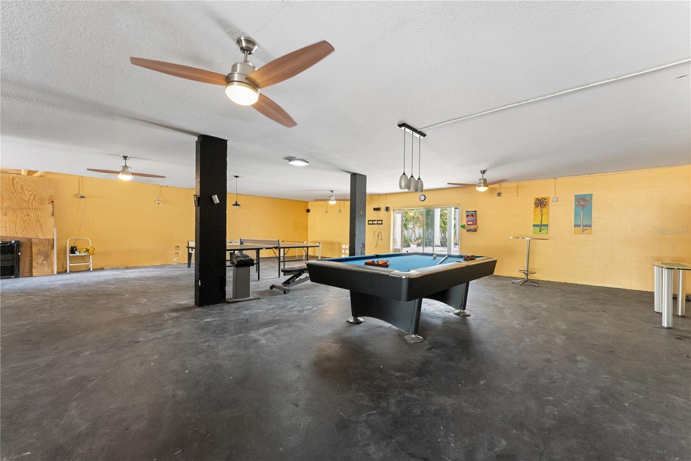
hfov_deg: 104.3
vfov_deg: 81.2
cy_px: 230
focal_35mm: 14
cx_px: 346
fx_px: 269
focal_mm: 14
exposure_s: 1/30
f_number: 9
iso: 4000
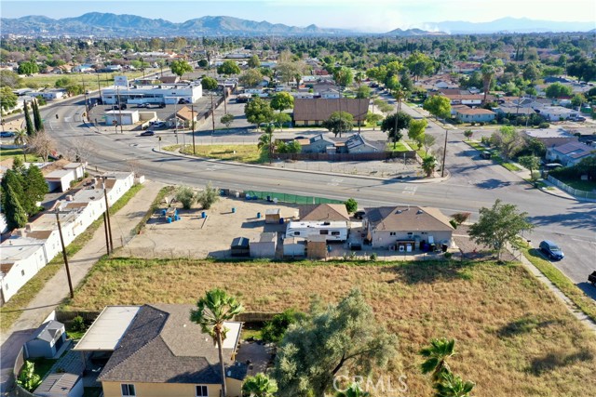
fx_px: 464
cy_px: 198
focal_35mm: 28
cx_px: 298
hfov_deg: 65.5
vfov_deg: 46.4
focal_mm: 10.26
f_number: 8
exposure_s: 1/160
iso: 100
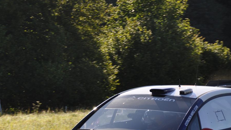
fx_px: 1807
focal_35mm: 295
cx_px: 28
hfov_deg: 7.3
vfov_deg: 4.1
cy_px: 108
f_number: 6.3
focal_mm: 105
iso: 200
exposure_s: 1/640
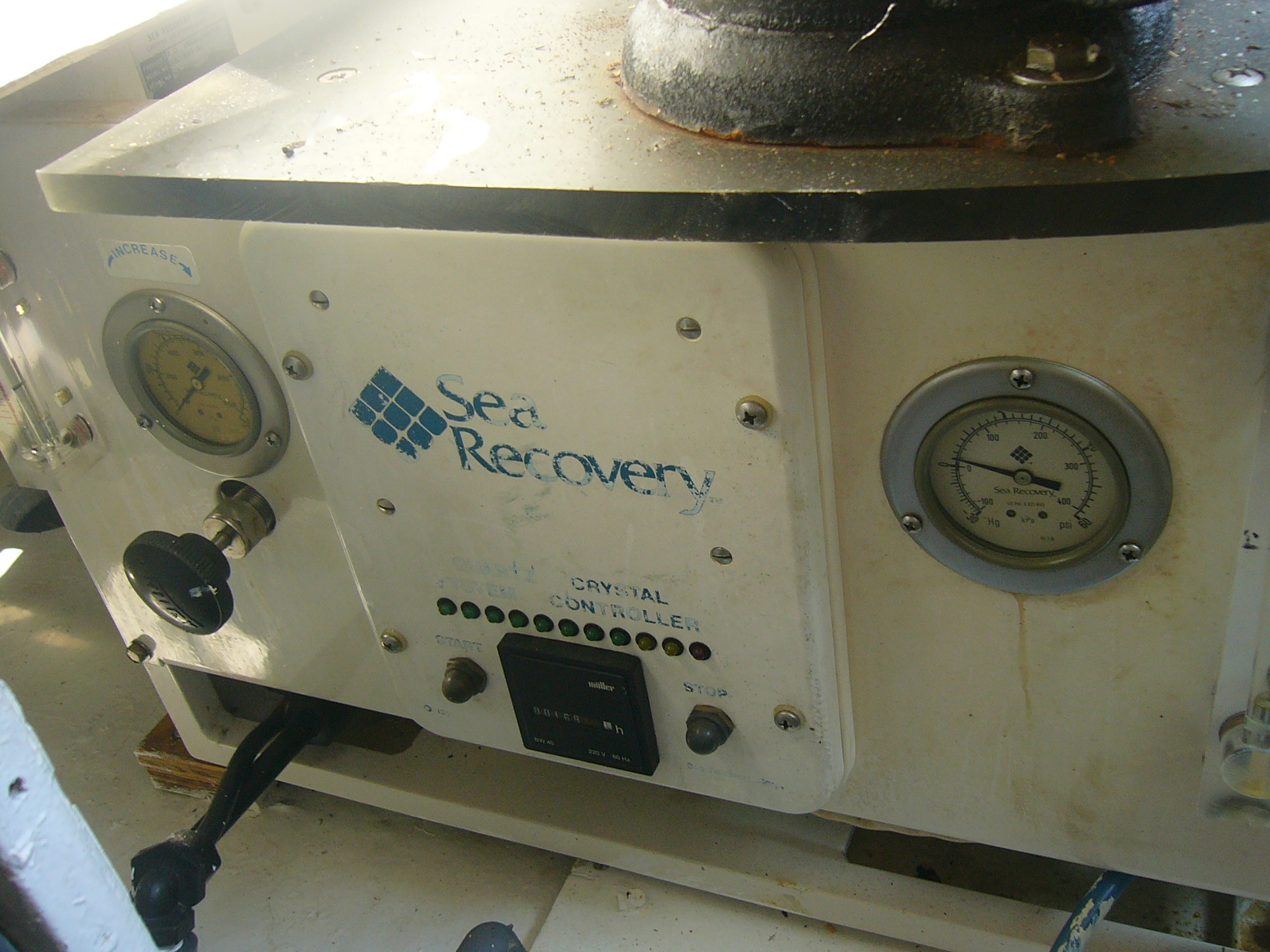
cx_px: 635
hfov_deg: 52.6
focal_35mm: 35
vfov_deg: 40.7
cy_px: 476
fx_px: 1284
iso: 100
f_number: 2.8
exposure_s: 1/80
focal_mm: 5.8
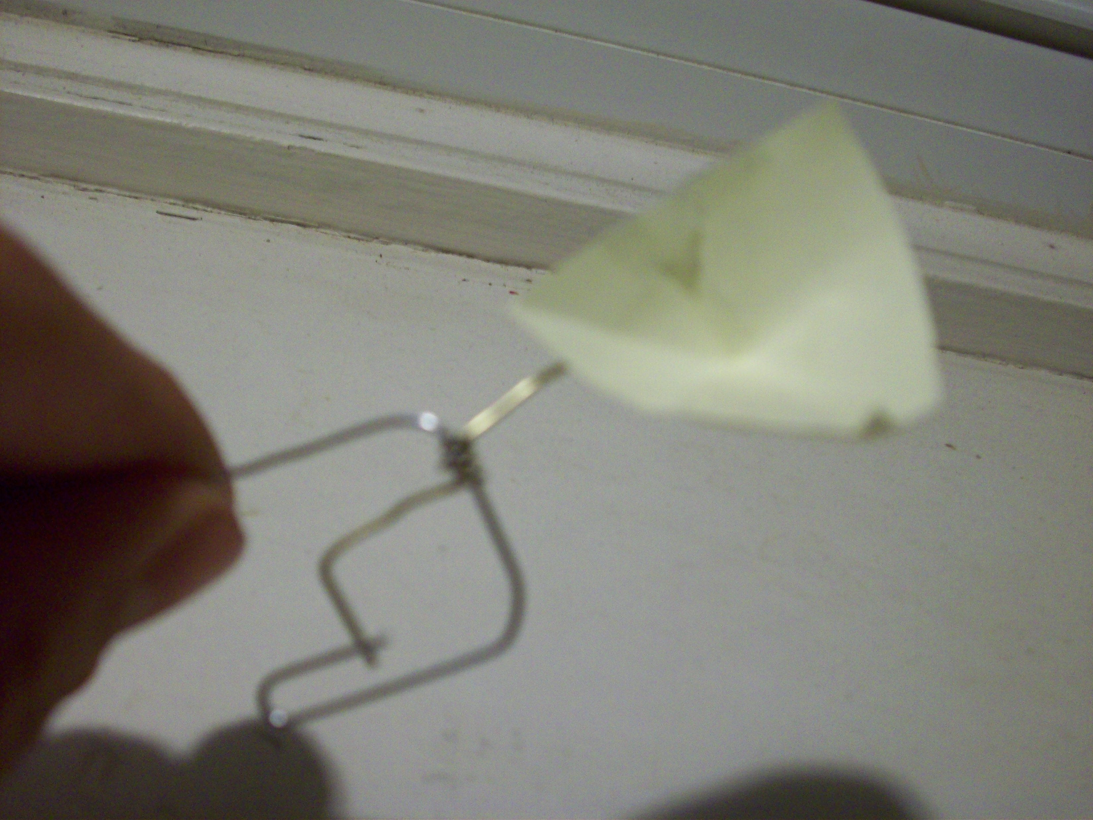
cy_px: 410
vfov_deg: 38.7
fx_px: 1168
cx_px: 546
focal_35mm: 37
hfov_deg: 50.1
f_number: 2.8
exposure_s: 1/29.6
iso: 160
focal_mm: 6.2
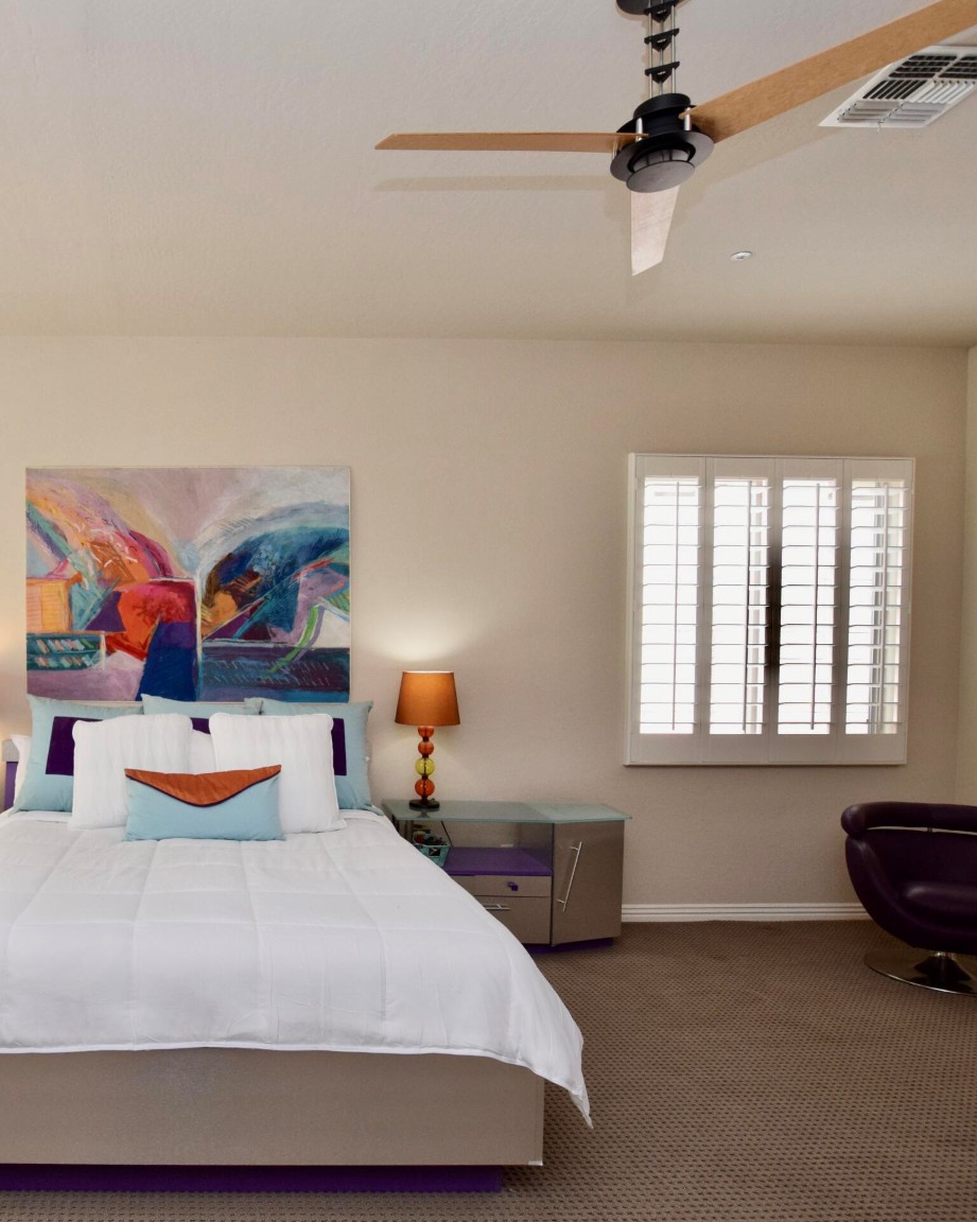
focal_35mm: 22
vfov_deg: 75.0
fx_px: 795
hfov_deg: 57.1
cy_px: 635
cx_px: 160
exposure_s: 1/125
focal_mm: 10
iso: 640
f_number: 5.6
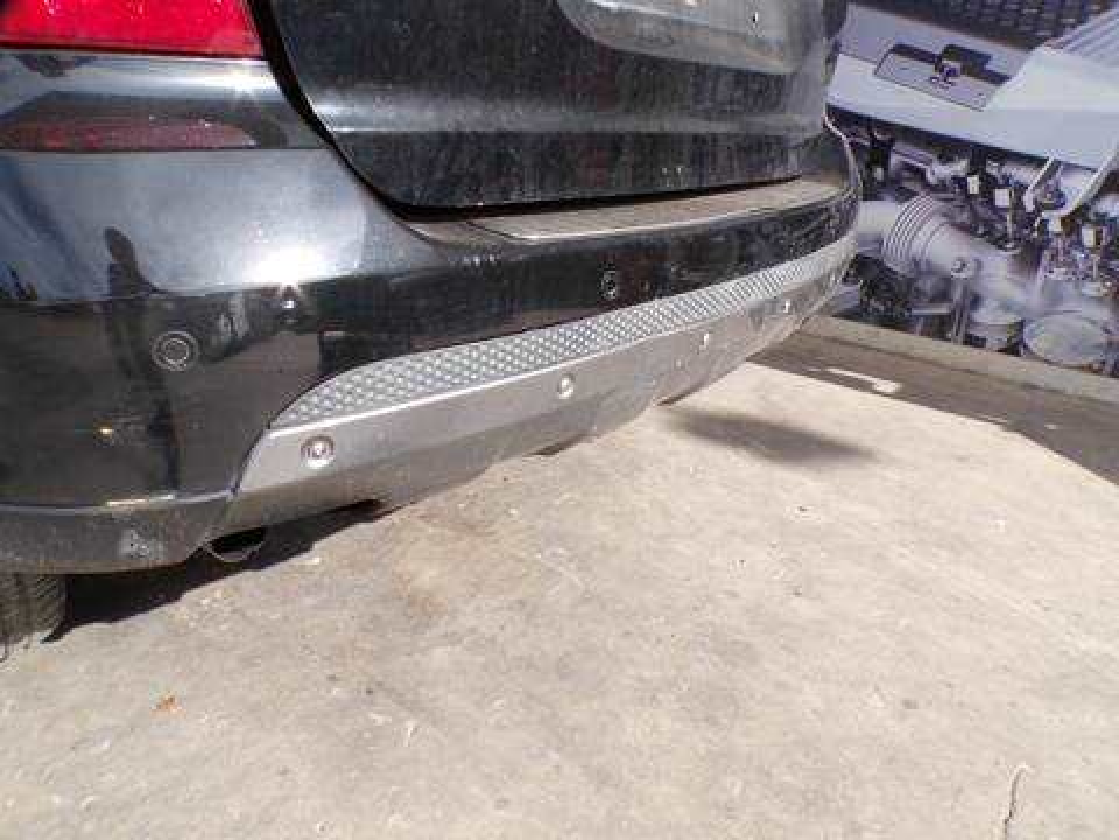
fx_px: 776
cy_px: 420
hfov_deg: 71.6
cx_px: 560
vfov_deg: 56.8
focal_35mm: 24
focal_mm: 4.3
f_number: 5.8
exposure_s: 1/170
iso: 100
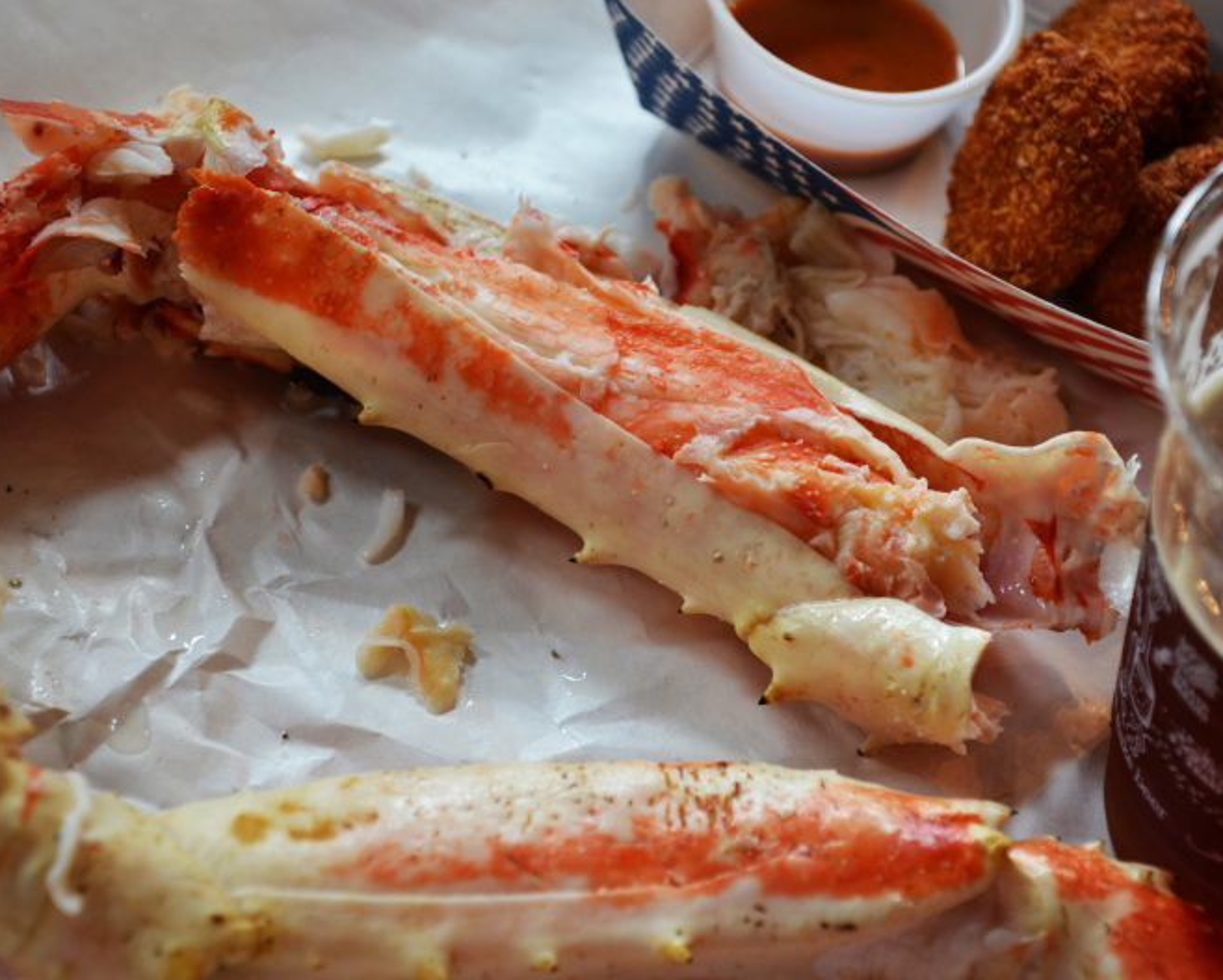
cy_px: 490
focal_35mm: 99
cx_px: 647
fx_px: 3585
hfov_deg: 19.4
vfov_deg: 15.6
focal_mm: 58
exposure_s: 1/100
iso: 400
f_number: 4.8
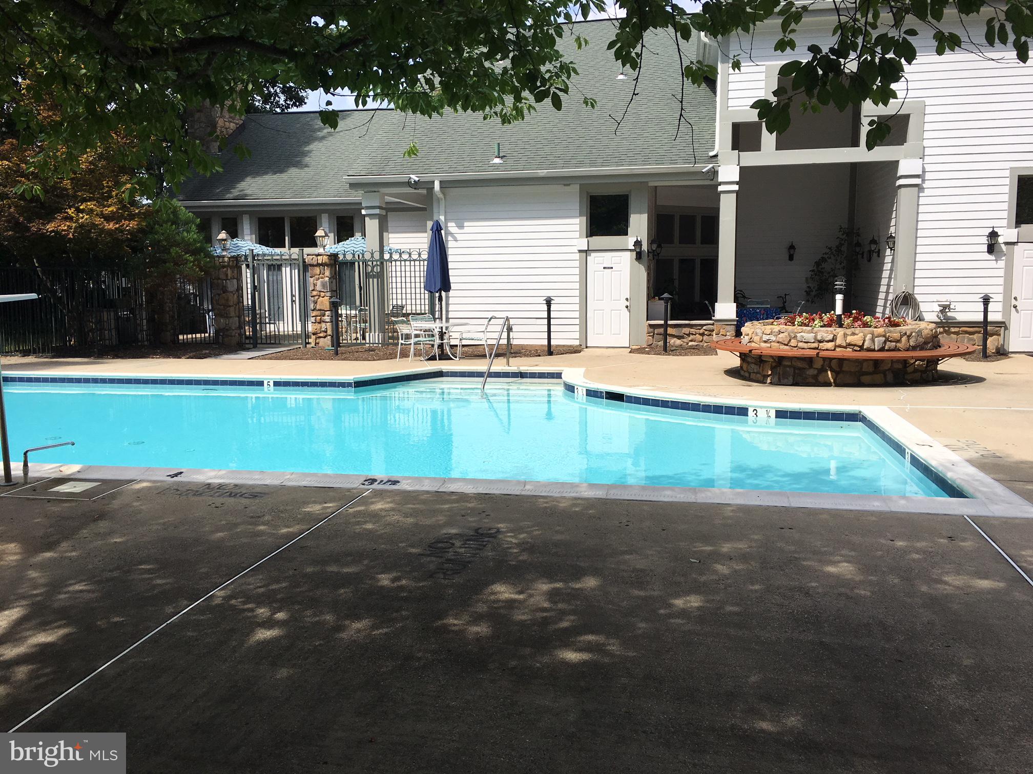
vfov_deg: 48.2
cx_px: 516
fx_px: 865
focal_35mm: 29
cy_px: 387
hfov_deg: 61.7
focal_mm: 4.15
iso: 25
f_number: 2.2
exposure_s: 1/1923
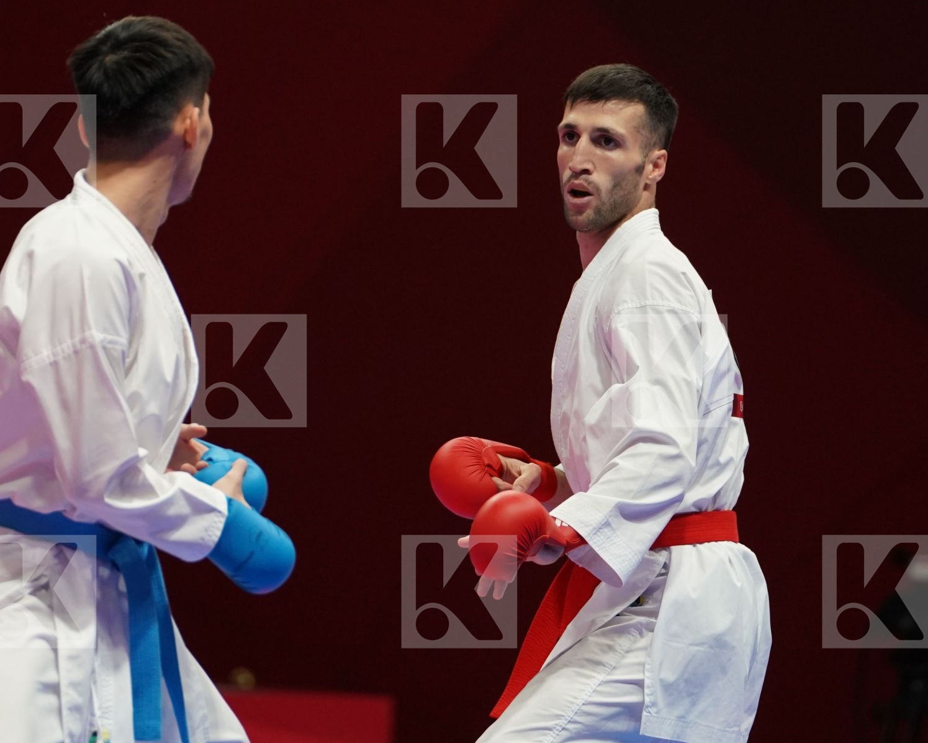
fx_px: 11673
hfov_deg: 4.6
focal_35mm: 425
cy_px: 371
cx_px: 459
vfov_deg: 3.6
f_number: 4
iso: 2500
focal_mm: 251
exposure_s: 1/1000
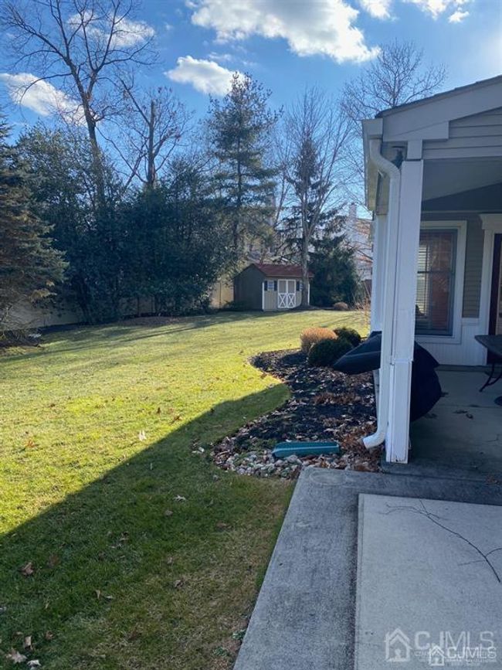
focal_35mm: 26
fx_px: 503
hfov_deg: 53.1
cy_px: 335
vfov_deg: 67.3
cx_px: 251
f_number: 1.8
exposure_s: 1/1170
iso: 32
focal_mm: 4.25
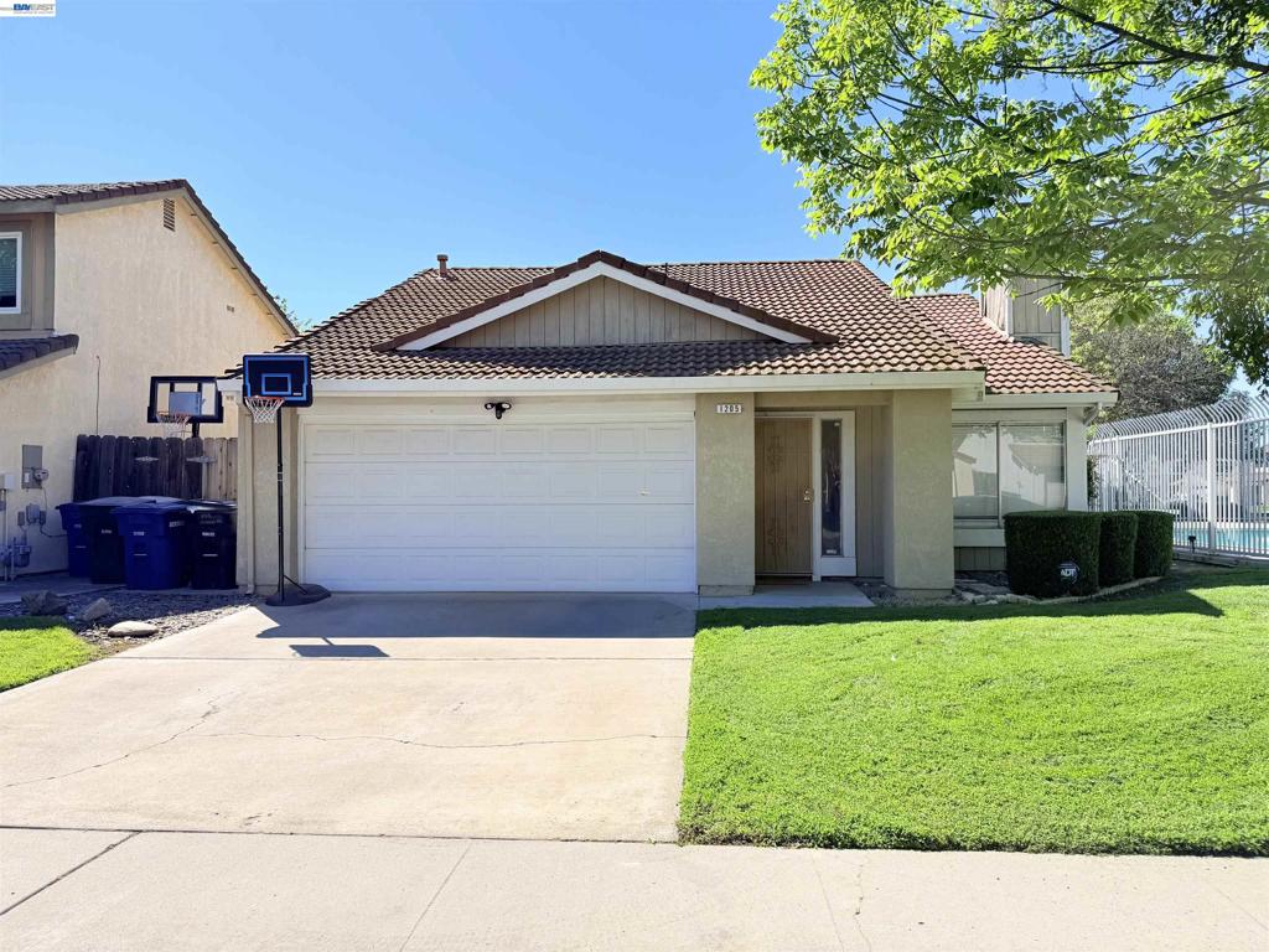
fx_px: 880
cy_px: 476
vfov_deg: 56.8
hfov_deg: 71.6
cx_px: 634
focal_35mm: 24
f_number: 1.78
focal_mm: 6.76
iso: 80
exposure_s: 1/4405
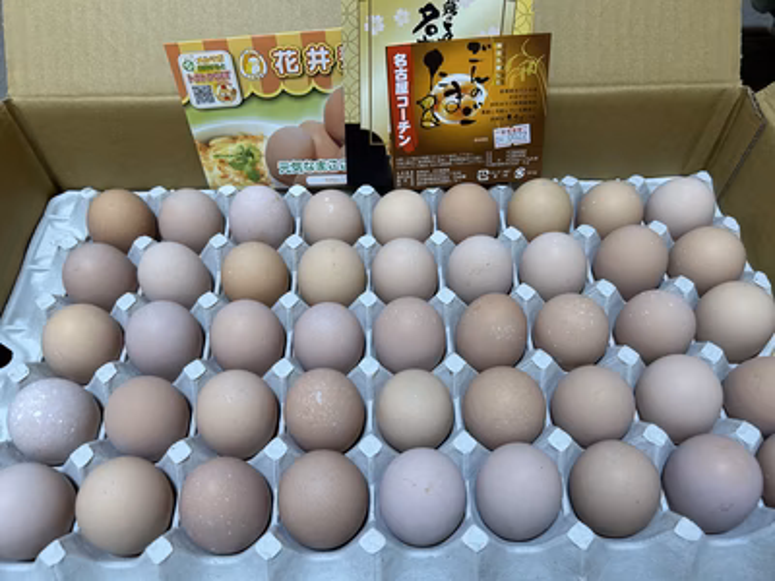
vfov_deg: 53.1
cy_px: 290
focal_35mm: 26
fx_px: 582
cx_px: 388
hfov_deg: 67.3
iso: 80
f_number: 1.5
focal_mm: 5.7
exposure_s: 1/50
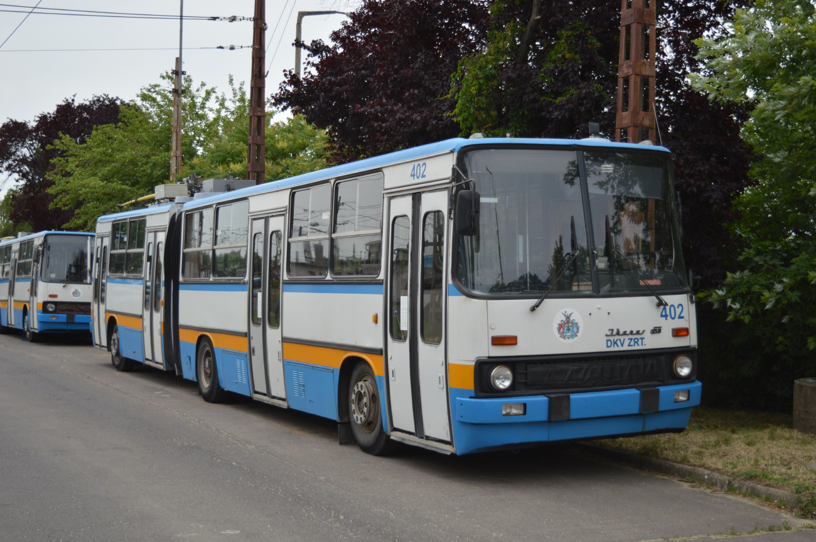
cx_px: 408
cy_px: 271
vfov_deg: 26.4
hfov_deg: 38.9
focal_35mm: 51
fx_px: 1155
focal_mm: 34
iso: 200
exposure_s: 1/1250
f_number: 4.5
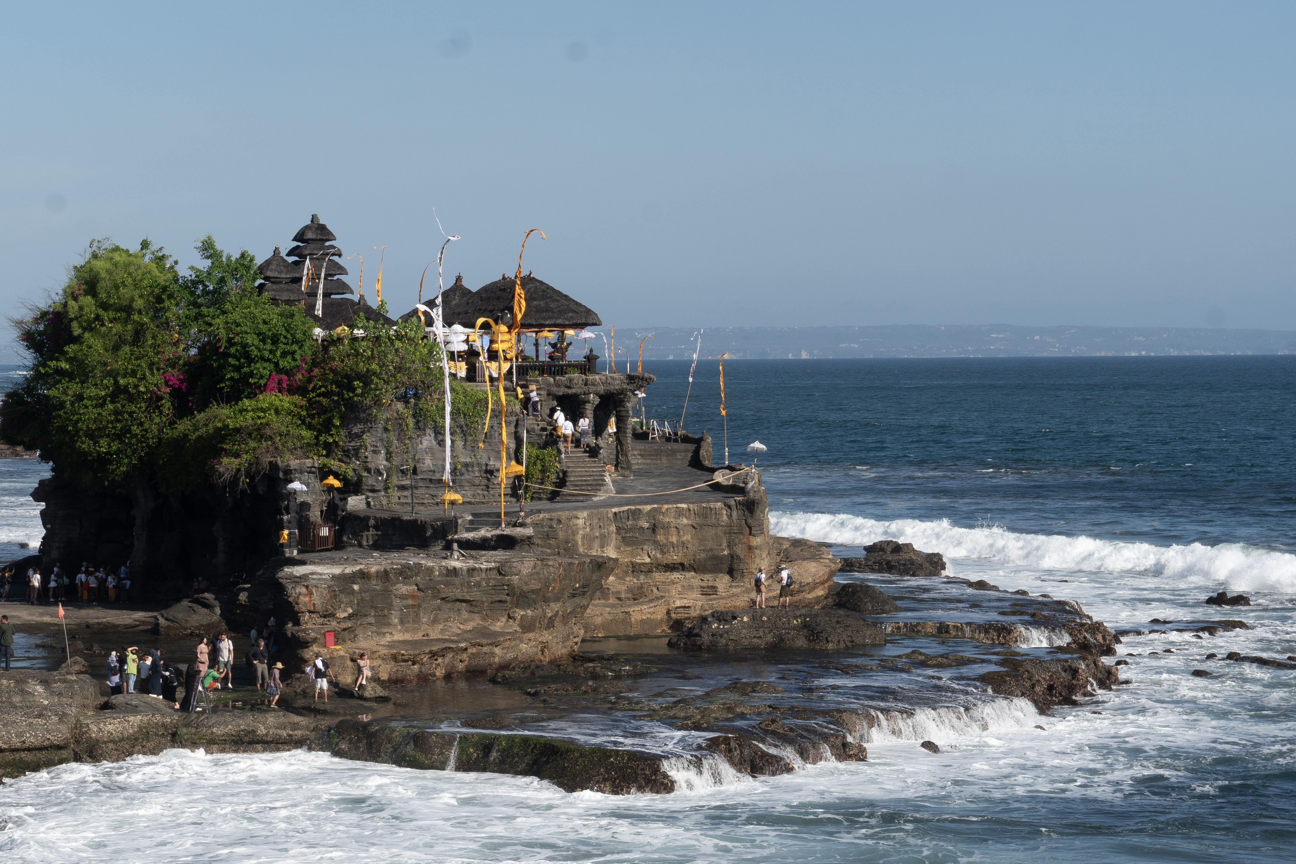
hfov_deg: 20.6
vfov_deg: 13.9
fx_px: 3552
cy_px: 440
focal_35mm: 99
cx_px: 441
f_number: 13
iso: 200
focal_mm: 49
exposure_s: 1/250
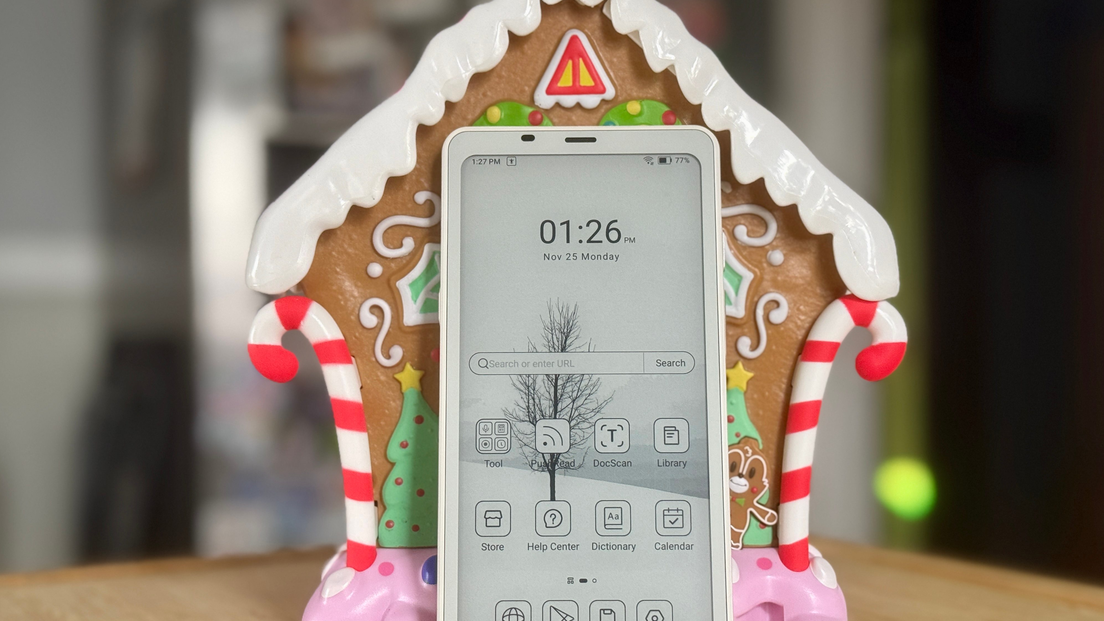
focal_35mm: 53
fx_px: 1552
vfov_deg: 22.6
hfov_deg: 39.2
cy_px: 325
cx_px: 550
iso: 250
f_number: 1.78
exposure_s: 1/60
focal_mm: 6.76
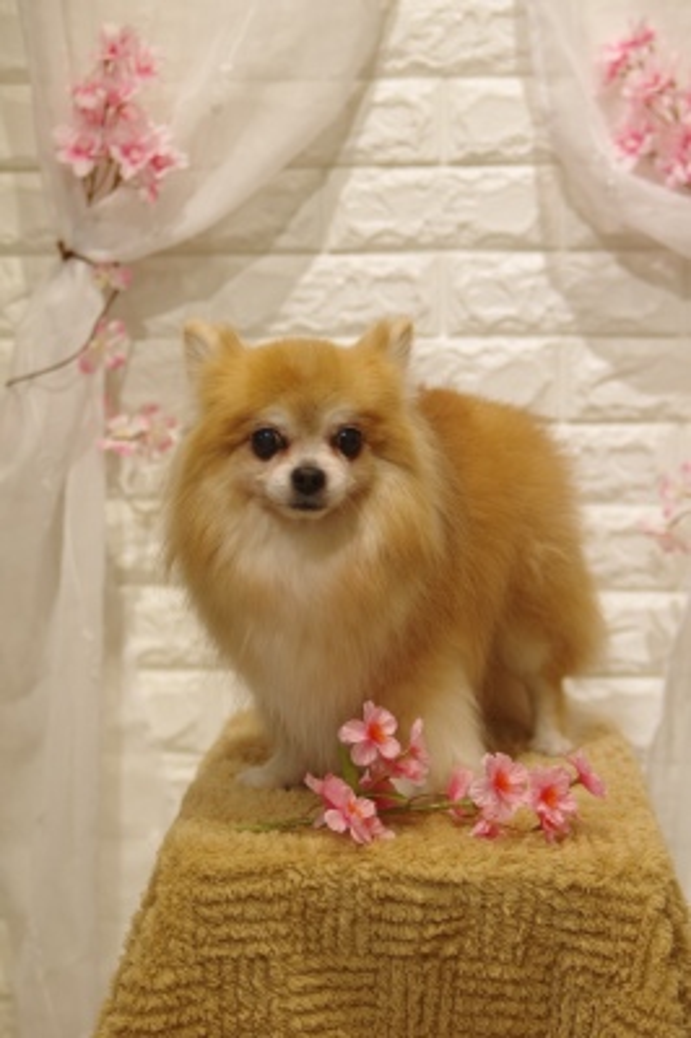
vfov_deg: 27.0
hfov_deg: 18.2
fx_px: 2163
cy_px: 519
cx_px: 346
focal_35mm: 75
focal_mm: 50
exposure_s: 1/160
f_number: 3.5
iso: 250
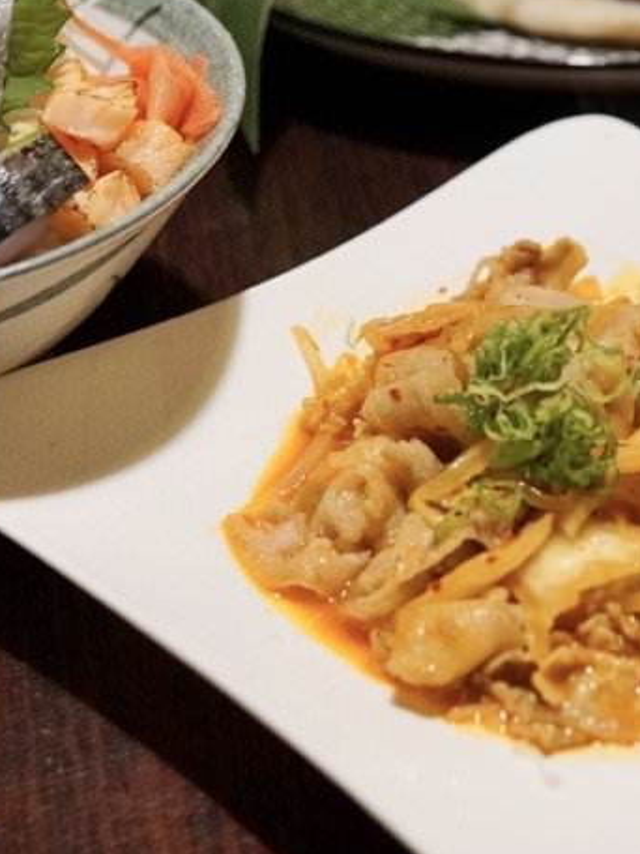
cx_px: 462
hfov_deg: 15.5
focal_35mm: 95
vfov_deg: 20.6
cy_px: 272
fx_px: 2342
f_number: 3.2
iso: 1600
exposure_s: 1/160
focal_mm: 30
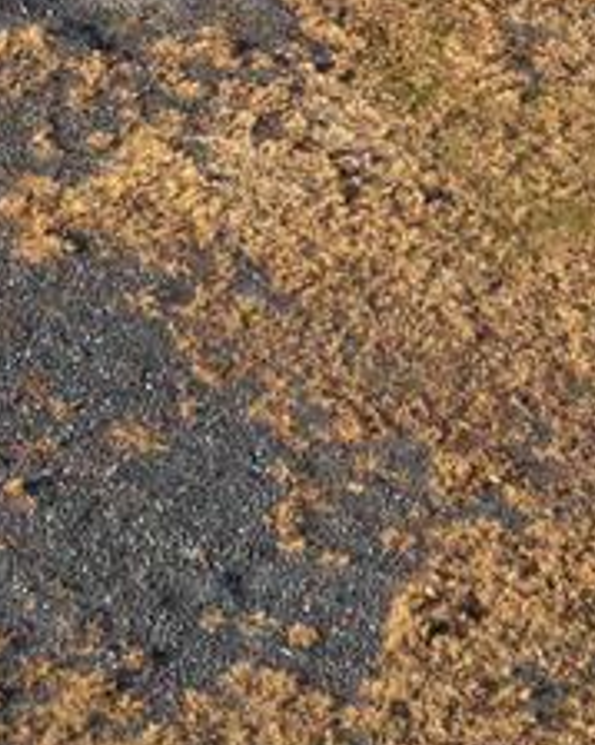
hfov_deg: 7.2
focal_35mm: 214
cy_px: -308
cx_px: 196
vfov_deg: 8.8
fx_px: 4714
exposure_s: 1/1600
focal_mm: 12.29
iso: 250
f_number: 2.8
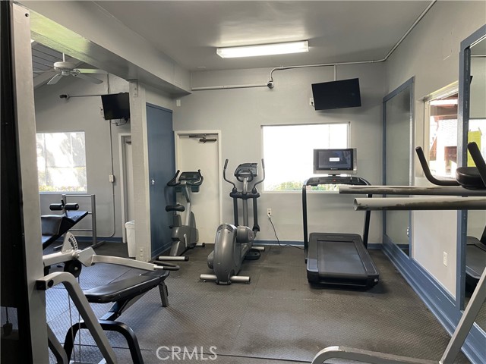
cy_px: 182
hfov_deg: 67.3
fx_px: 365
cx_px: 243
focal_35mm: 26
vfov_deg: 53.1
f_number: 1.6
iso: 100
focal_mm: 4.2
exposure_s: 1/60
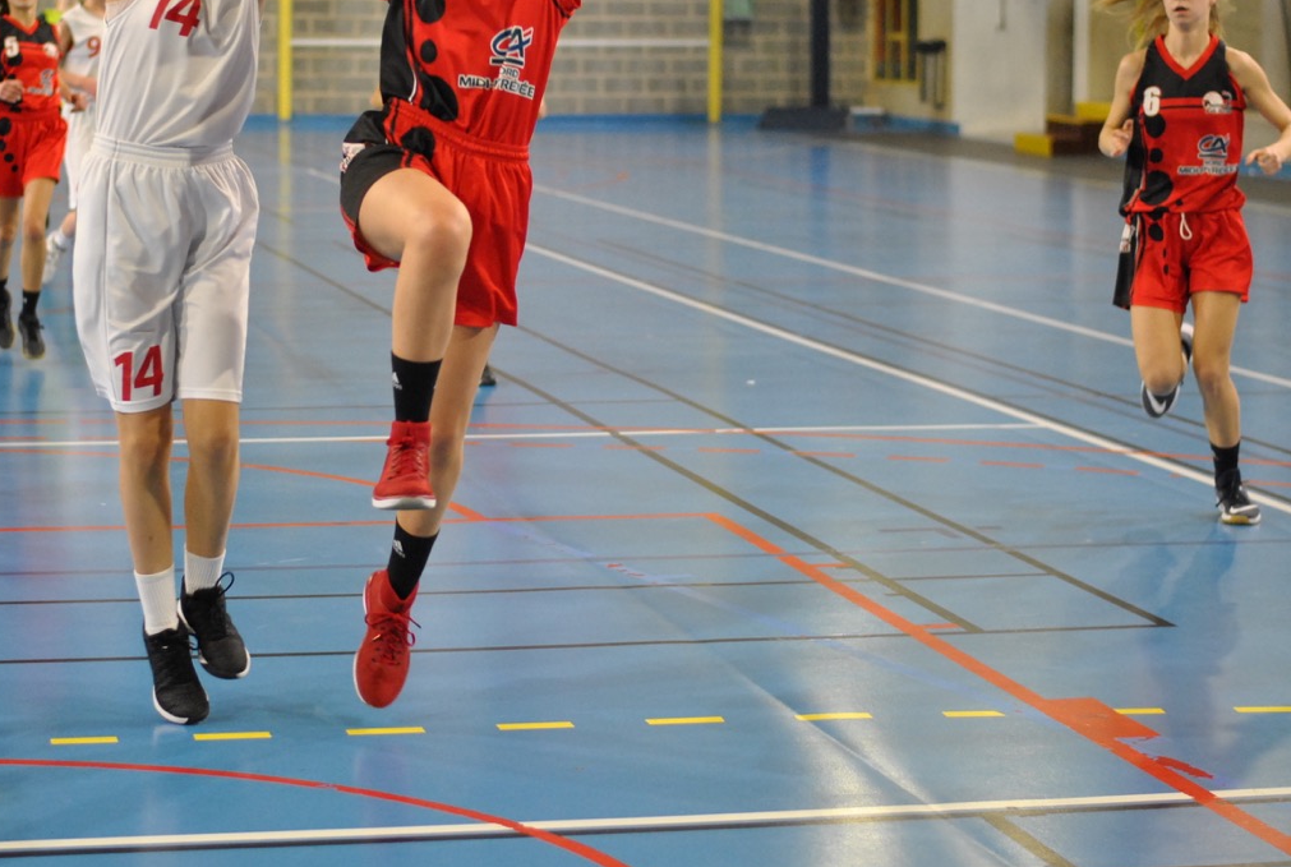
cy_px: 324
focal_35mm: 95
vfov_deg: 14.5
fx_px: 3414
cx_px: 494
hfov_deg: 21.4
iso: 800
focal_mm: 50
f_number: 2
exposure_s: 1/320
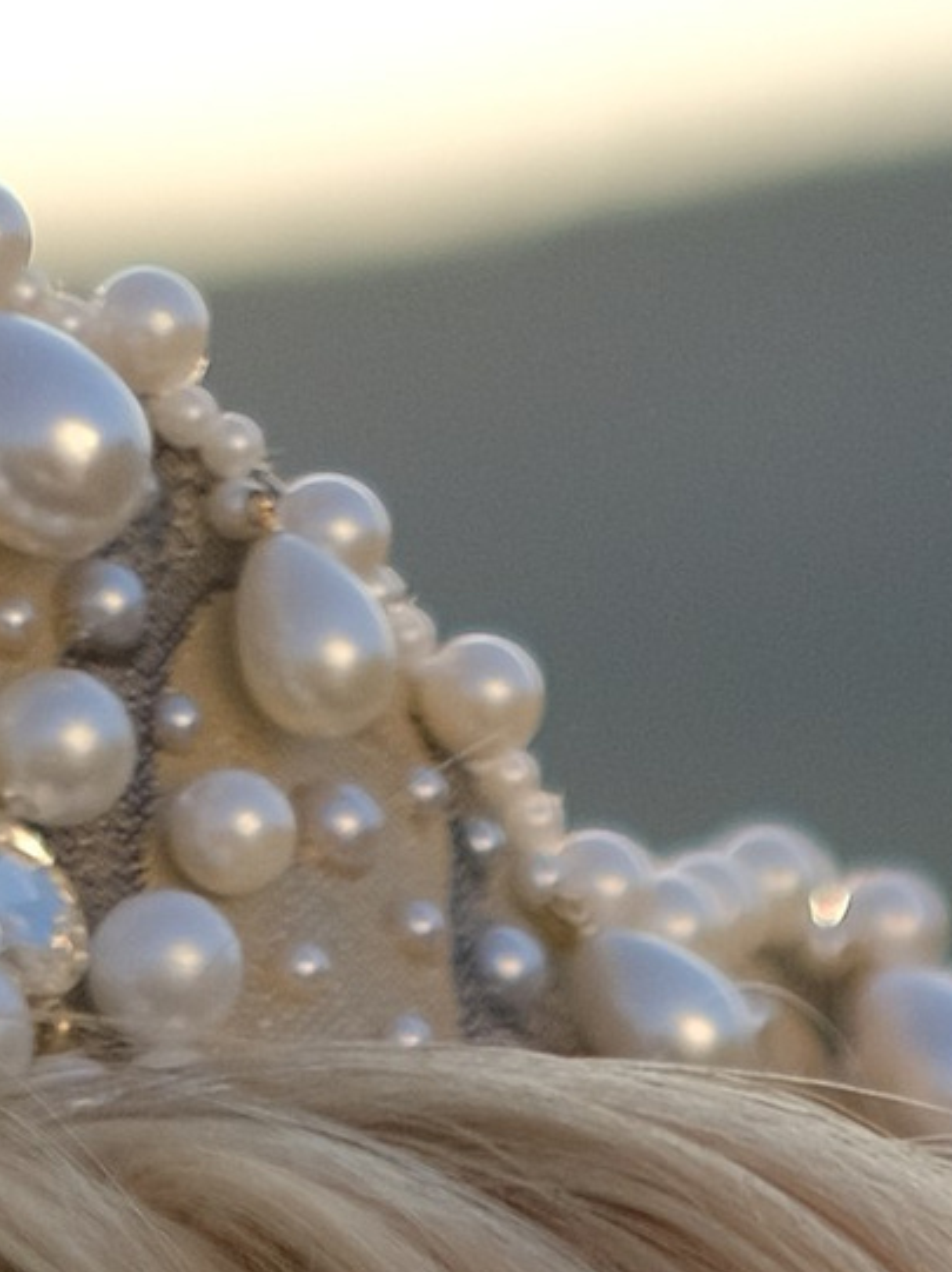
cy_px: 4242
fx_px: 13290
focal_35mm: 362
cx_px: 574
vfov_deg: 5.1
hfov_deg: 4.1
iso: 200
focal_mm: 35
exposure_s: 1/1800
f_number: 1.6
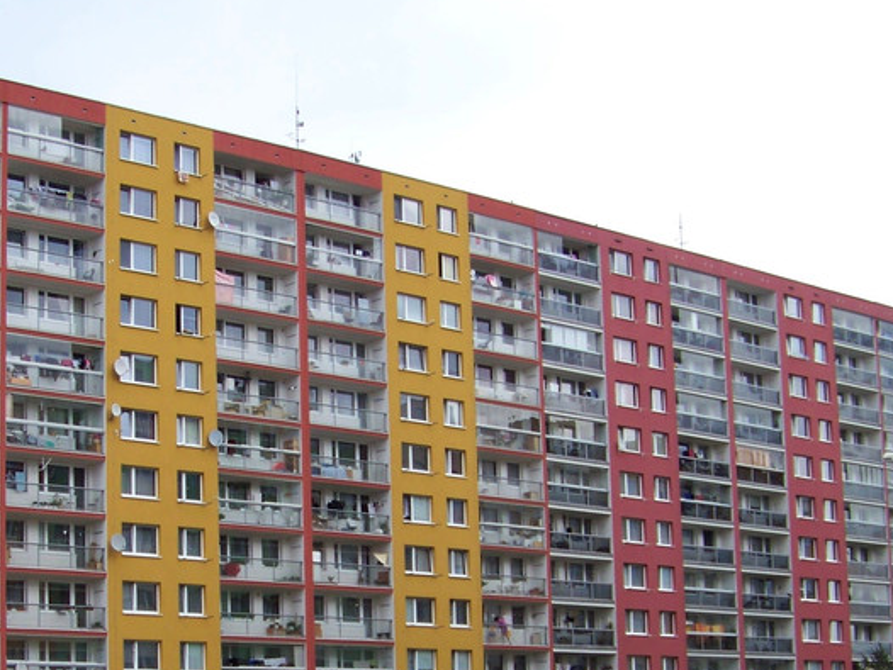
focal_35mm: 73
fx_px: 1884
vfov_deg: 19.9
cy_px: 558
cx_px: 349
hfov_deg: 26.6
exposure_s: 1/400
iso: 64
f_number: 2.8
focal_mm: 5.85
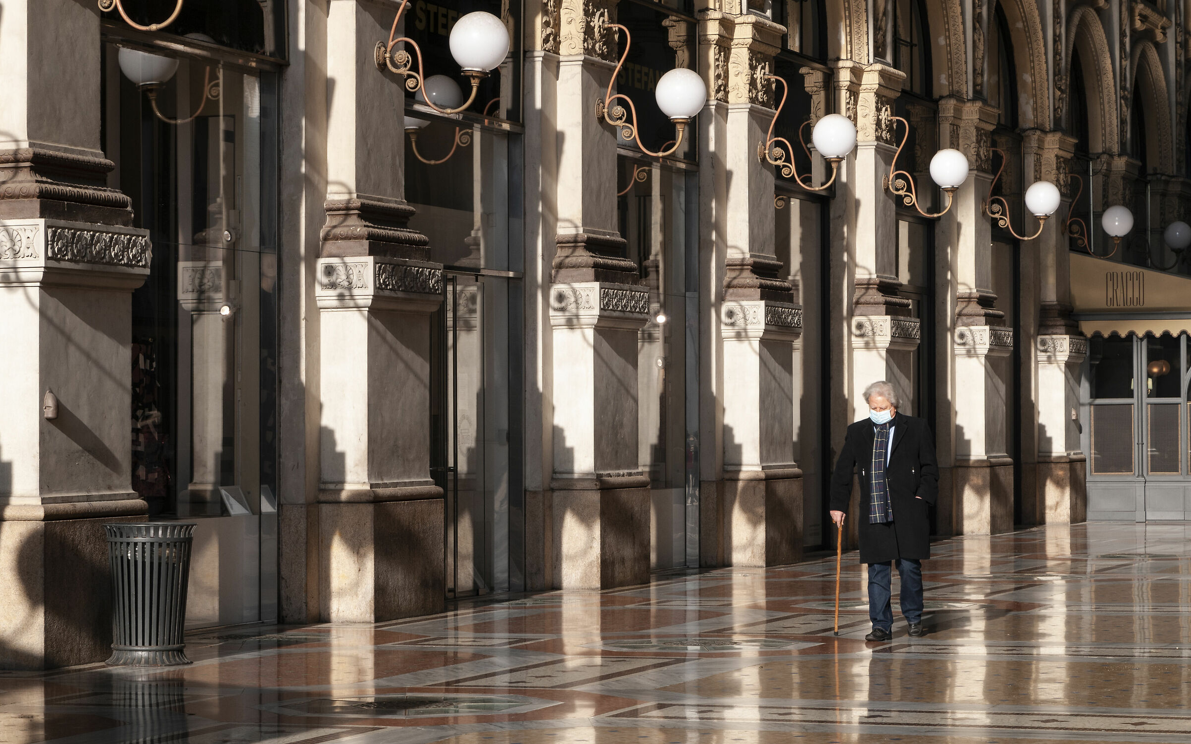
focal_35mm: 107
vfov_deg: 12.2
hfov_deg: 19.5
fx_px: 3473
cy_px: 388
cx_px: 596
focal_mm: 70
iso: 200
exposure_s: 1/80
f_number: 14
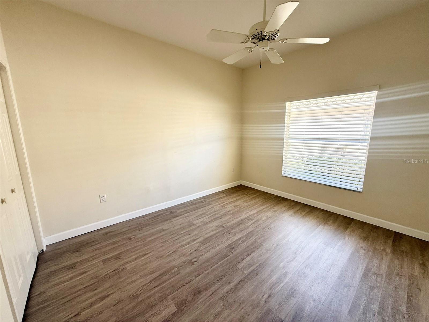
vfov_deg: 85.7
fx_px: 174
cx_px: 214
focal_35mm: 14
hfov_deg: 102.1
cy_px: 161
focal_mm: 2.22
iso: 64
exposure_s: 1/99
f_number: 2.2
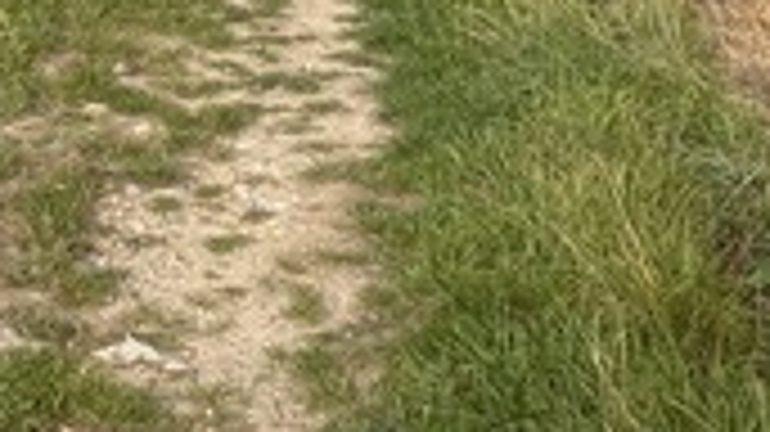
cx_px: -108
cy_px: -200
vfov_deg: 7.8
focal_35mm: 153
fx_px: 3122
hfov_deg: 13.7
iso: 80
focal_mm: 6.76
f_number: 1.78
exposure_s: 1/2342
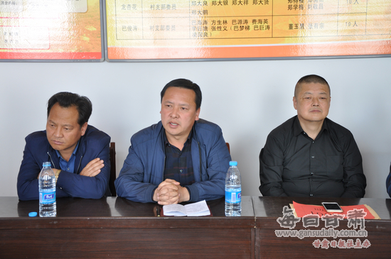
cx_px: 196
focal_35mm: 57
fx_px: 618
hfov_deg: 35.1
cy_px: 130
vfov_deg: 23.7
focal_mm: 38
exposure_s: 1/30
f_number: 5.6
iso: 320
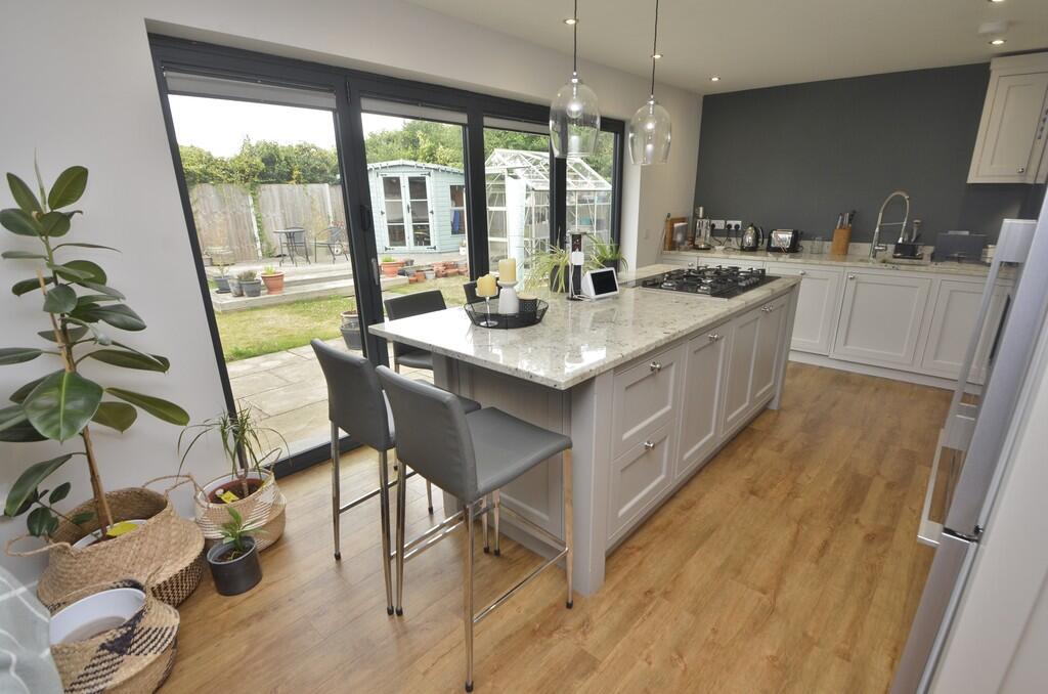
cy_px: 347
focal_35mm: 16
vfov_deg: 71.8
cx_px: 524
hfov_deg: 95.1
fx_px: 479
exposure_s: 1/50
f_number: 7.1
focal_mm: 11
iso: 450
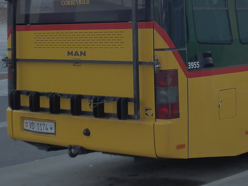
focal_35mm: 102
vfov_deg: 14.3
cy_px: -4
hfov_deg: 19.0
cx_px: 207
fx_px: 731
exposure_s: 1/500
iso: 160
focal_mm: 8.4
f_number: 2.6
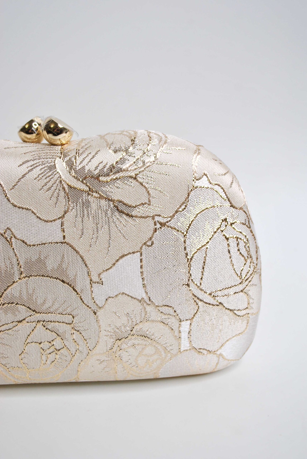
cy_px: 230
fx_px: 497
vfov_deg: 49.5
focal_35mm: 39
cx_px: 154
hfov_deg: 34.3
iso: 200
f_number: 4.2
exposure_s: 1/200
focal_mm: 26
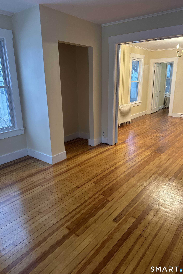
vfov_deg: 71.5
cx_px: 89
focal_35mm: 25
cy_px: 137
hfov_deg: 51.3
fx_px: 191
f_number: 1.78
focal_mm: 6.76
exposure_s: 1/60
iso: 320
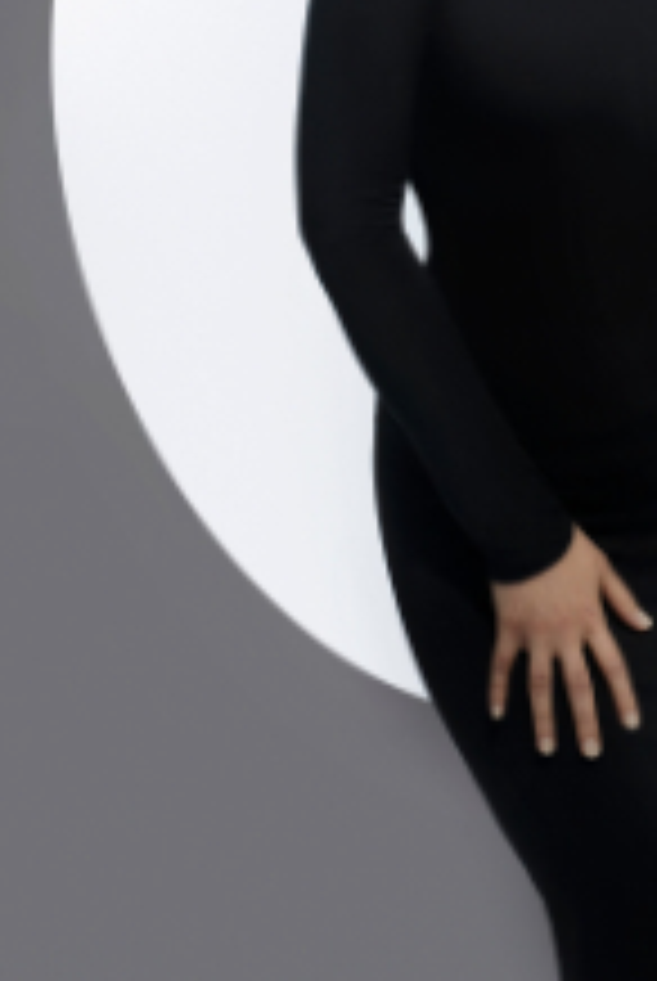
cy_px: 9
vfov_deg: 19.3
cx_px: 598
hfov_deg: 13.2
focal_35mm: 103
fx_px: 2810
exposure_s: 1/200
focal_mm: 50
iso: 100
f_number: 8
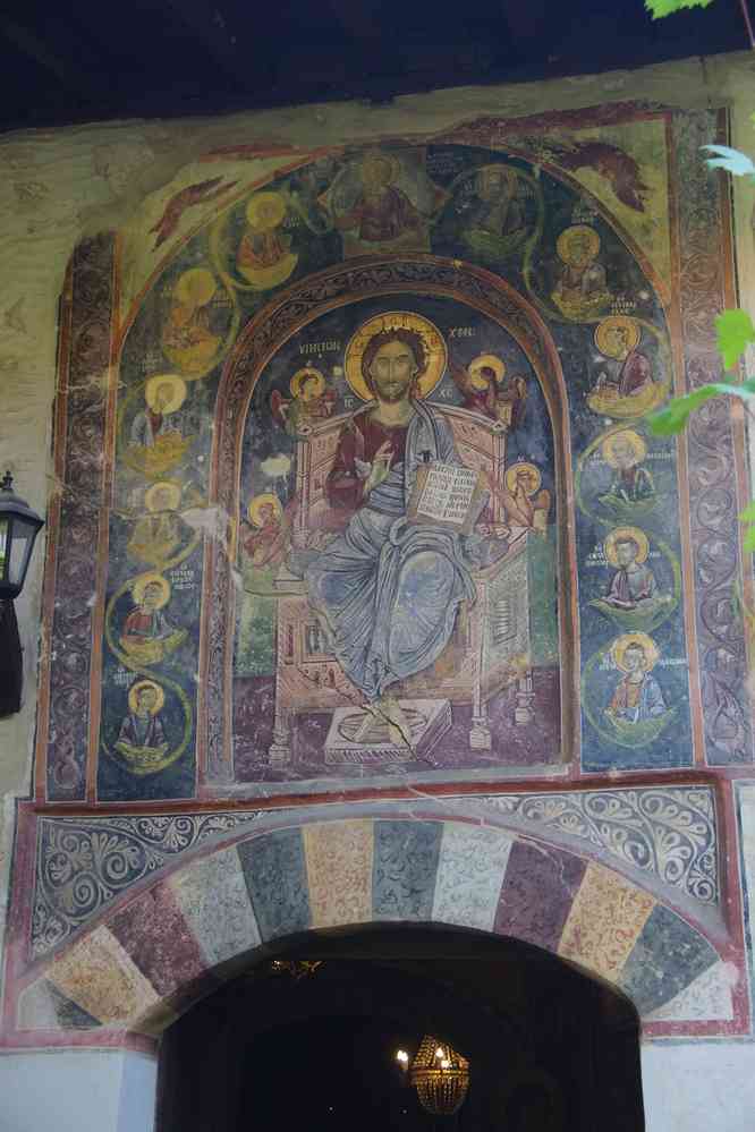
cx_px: 378
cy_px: 566
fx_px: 1831
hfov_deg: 23.3
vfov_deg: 34.4
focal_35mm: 58
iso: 1600
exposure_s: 1/60
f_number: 7.1
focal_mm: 38.8
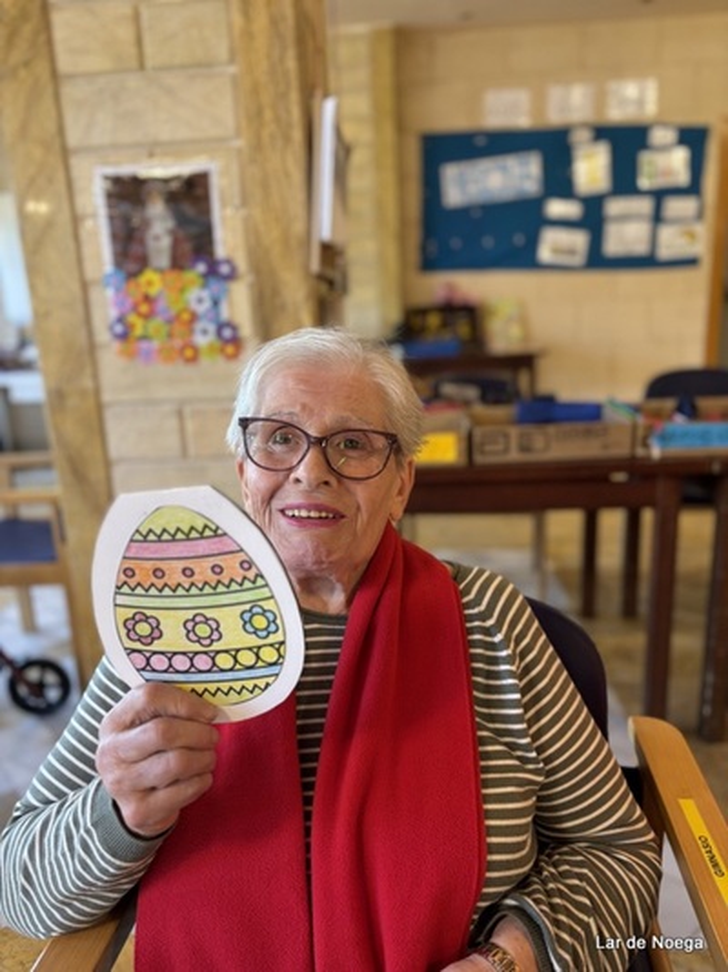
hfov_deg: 53.0
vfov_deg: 67.3
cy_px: 486
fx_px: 730
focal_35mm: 26
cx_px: 364
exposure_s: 1/50
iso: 100
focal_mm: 5.96
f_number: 1.6
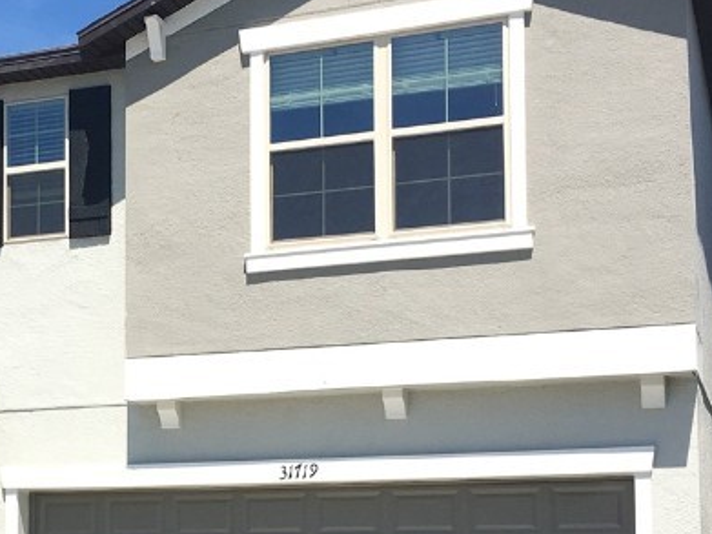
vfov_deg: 19.1
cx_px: 93
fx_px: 1563
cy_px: 467
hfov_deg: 25.0
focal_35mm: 76
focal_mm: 4.15
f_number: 2.2
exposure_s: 1/1972
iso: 25
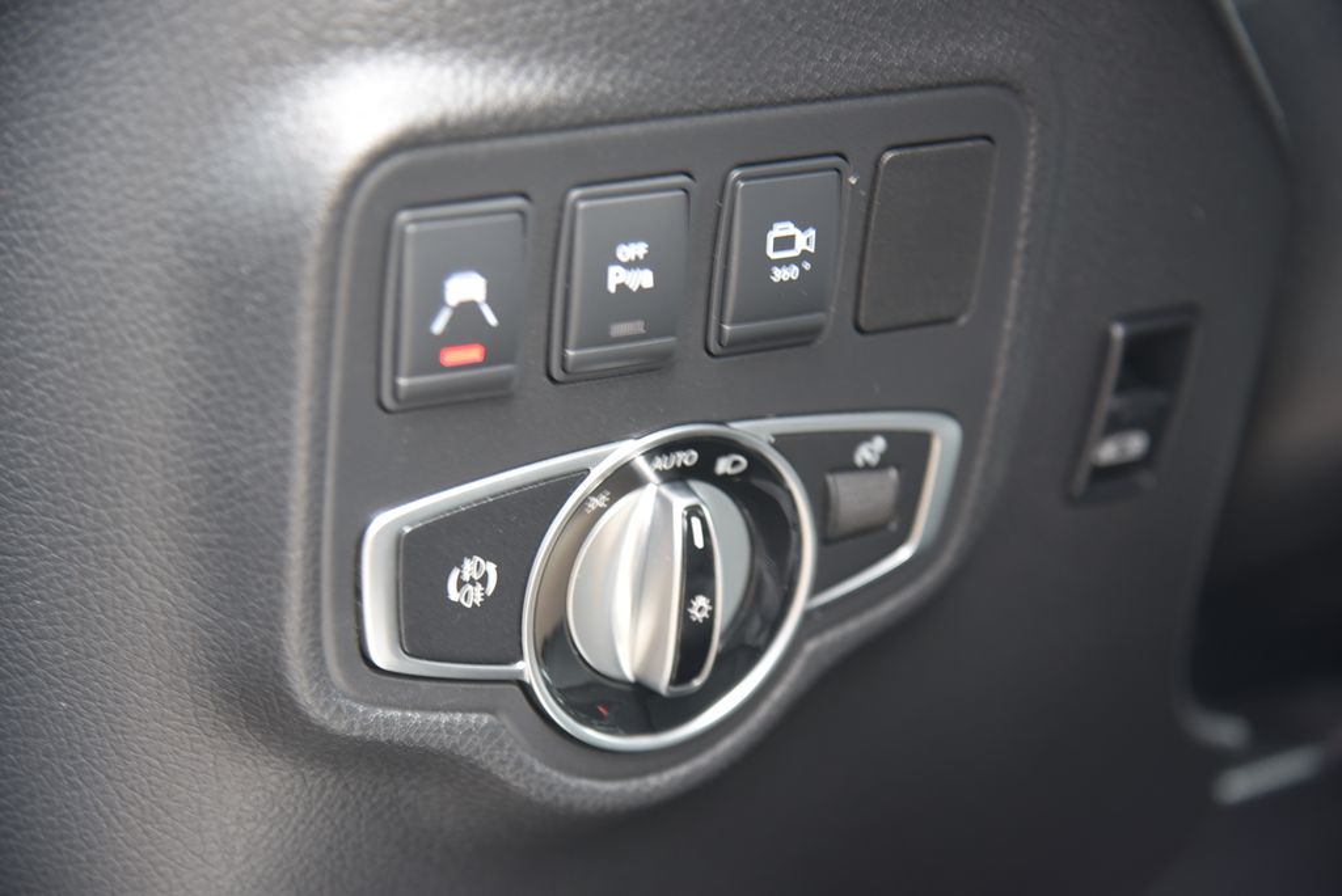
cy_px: 448
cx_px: 671
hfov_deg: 22.1
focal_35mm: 92
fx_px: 3431
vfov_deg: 14.9
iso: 500
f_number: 4
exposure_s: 1/15
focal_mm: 92
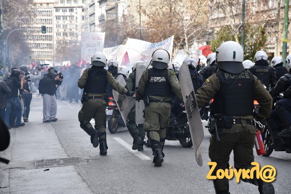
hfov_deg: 17.1
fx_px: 970
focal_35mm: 120
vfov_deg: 11.4
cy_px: 97
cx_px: 146
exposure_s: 1/640
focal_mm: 120
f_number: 6.3
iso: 450
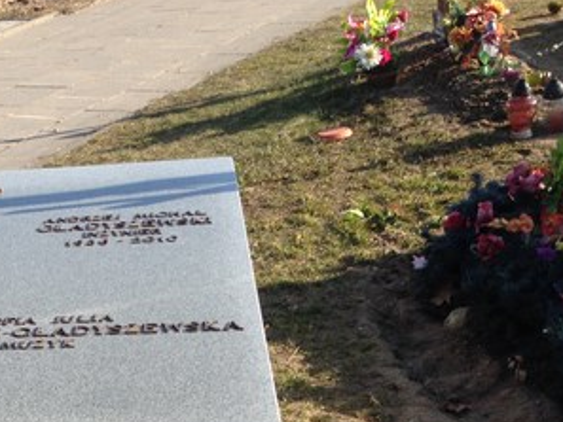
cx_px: -27
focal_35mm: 71
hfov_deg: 25.7
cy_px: 447
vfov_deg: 19.9
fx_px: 1155
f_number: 2.4
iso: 50
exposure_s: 1/623
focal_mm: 4.12
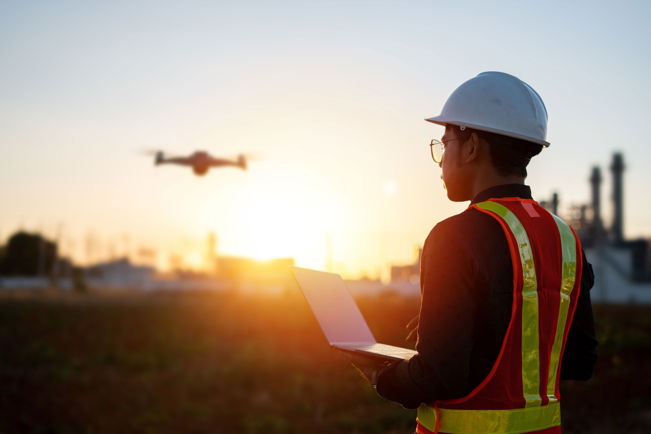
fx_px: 904
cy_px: 217
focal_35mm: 50
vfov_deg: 27.0
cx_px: 326
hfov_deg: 39.6
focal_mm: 50
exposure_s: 1/100
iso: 320
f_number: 2.2
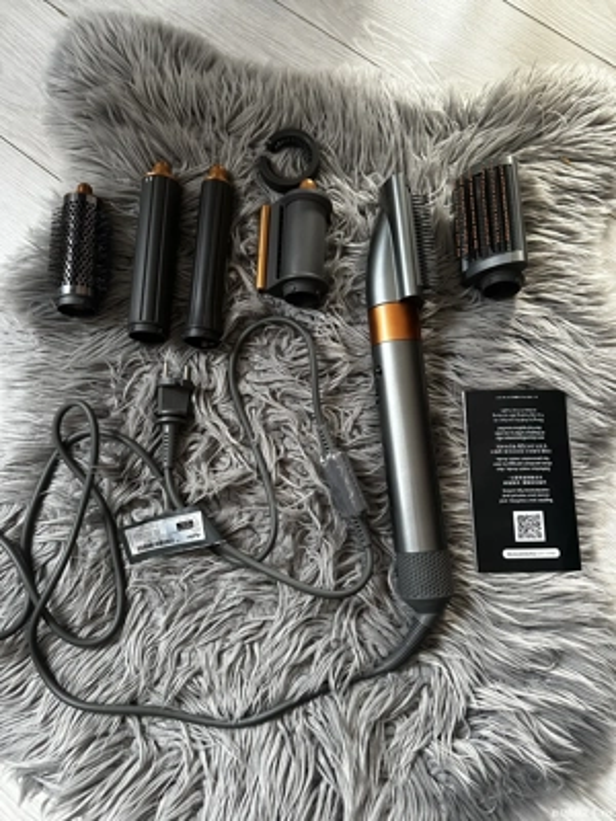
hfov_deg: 56.8
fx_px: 569
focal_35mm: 24
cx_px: 308
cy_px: 410
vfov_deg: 71.6
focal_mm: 6.86
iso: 500
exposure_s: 1/60
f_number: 1.78
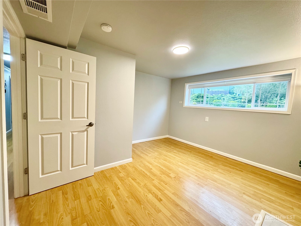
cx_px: 150
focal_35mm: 14
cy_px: 113
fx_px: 122
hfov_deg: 102.1
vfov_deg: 85.7
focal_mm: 2.22
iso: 320
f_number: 2.2
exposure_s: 1/120
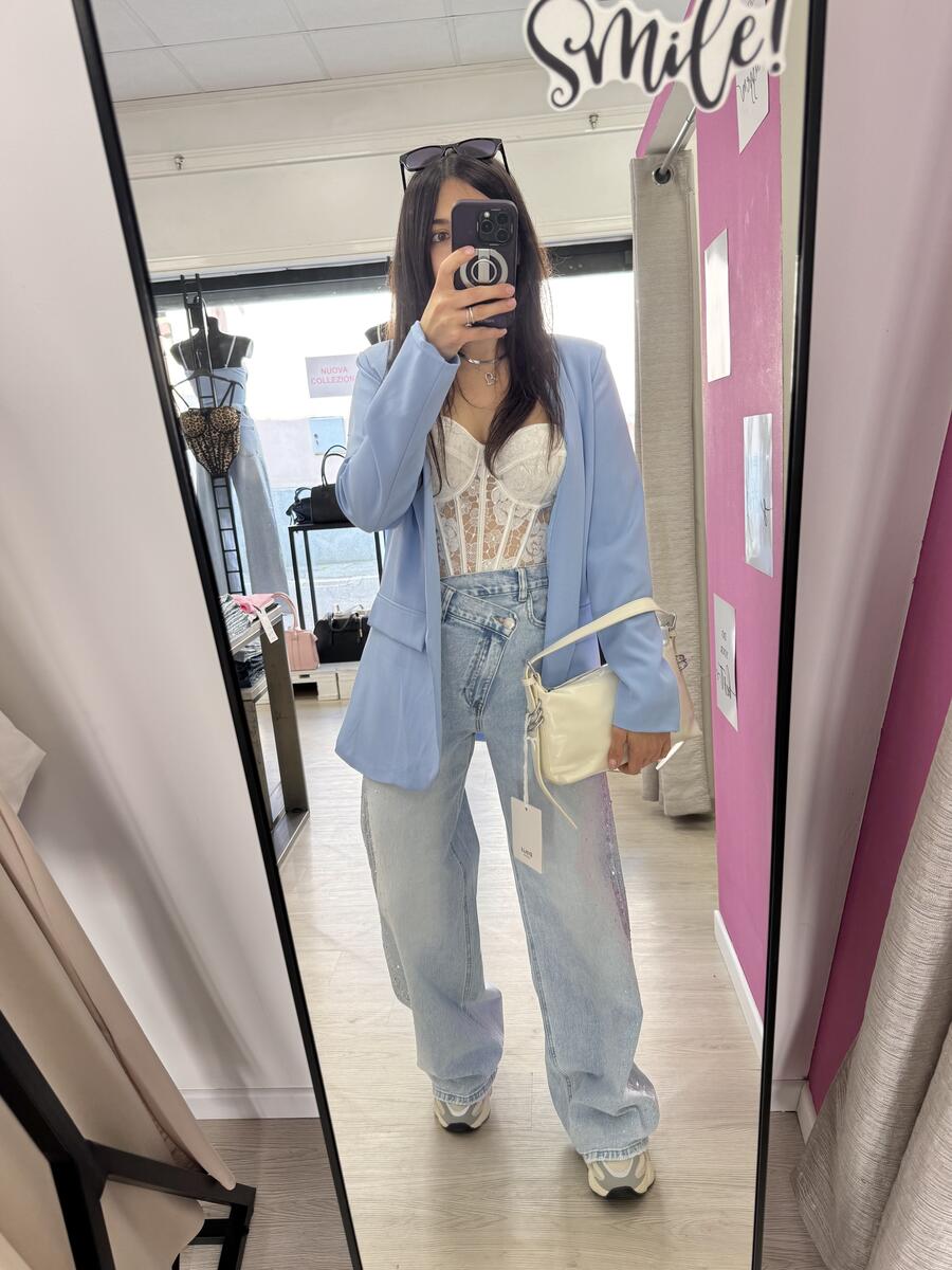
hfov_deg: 56.8
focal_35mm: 24
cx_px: 476
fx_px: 880
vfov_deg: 71.6
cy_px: 635
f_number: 1.78
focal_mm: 6.76
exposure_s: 1/100
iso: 80
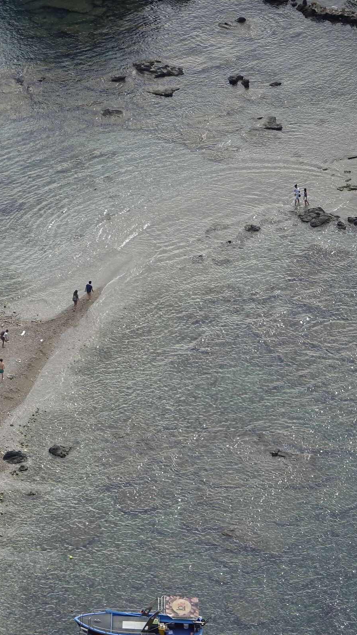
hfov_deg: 3.9
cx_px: -47
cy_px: 317
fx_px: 5300
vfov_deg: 6.9
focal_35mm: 315
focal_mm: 73.3
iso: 100
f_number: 4
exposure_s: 1/320
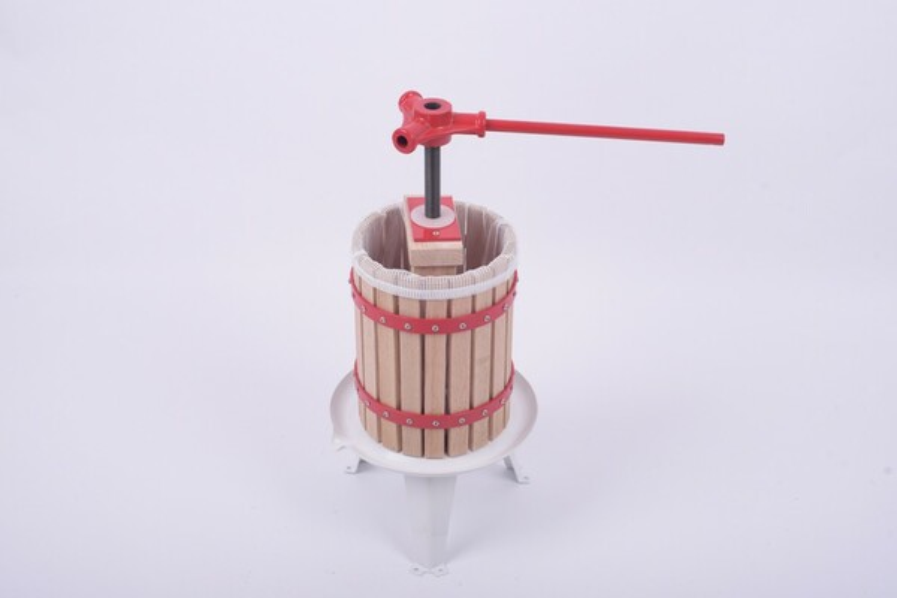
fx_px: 1246
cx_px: 448
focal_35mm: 50
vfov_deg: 27.0
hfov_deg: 39.6
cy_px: 299
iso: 200
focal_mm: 50
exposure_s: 1/125
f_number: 9
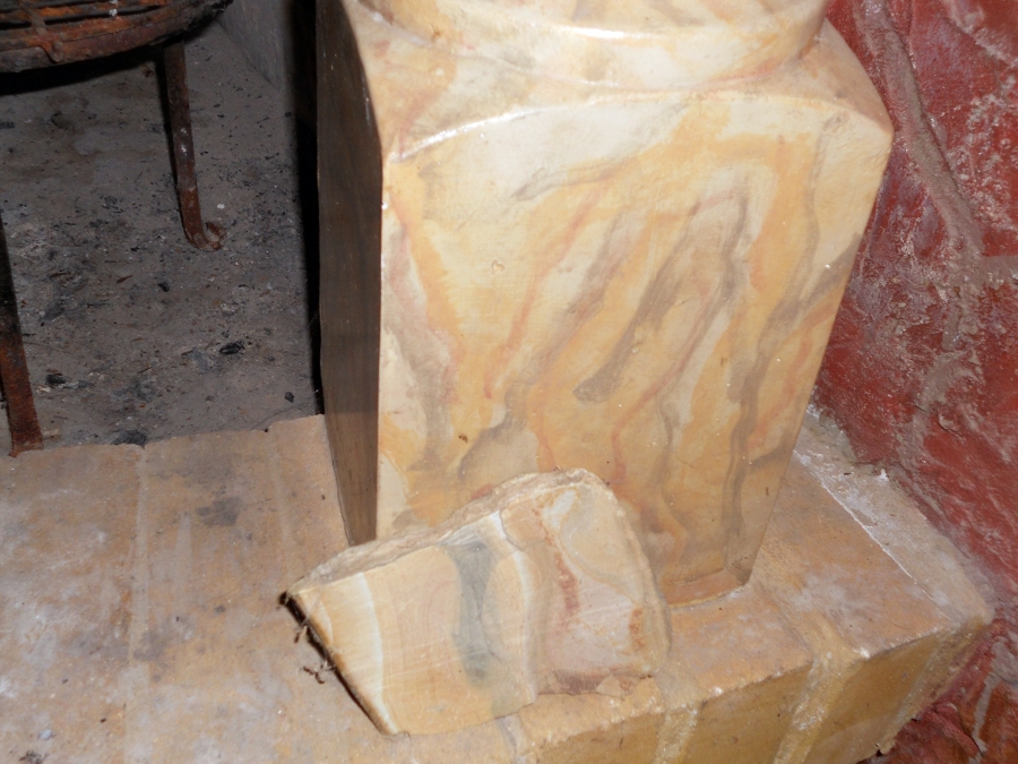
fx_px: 1118
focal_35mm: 38
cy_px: 382
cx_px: 509
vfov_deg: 37.7
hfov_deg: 49.0
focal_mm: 6.9
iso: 80
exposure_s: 1/30
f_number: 3.9
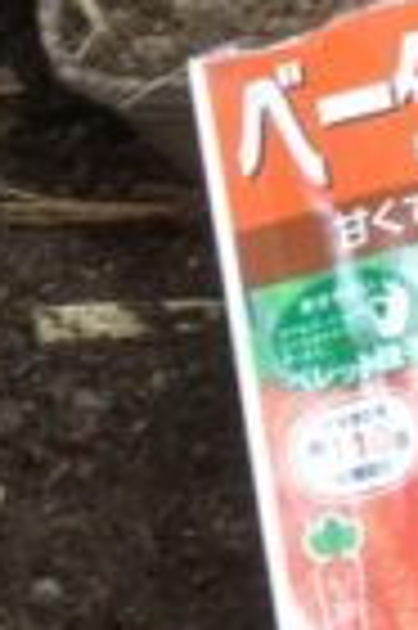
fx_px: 2671
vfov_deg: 13.3
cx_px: 800
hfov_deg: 8.5
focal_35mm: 153
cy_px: 0
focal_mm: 3.3
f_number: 2.4
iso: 32
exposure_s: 1/24
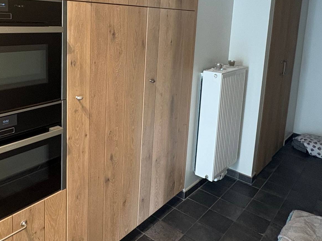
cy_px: 64
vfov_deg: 44.1
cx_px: 110
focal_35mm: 31
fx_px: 288
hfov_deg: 57.2
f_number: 2.2
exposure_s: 1/60
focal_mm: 2.22
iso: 320
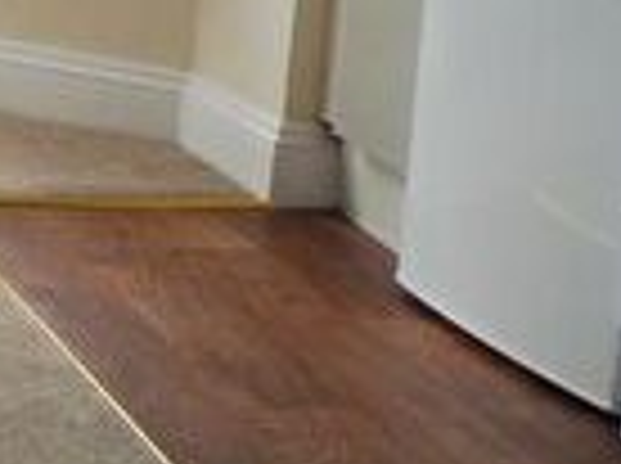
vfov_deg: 12.0
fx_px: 2185
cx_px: -886
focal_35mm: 122
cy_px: 61
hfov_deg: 12.5
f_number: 3.3
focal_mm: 4.3
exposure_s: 1/80
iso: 100
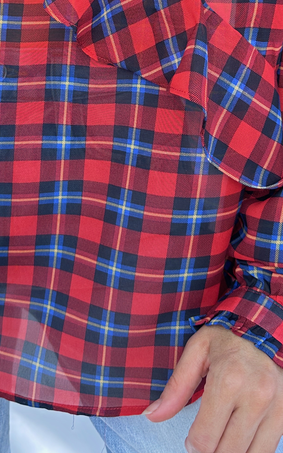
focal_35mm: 53
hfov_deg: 24.3
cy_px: 18
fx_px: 654
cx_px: 94
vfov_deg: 35.2
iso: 80
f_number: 1.78
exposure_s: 1/100
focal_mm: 6.86
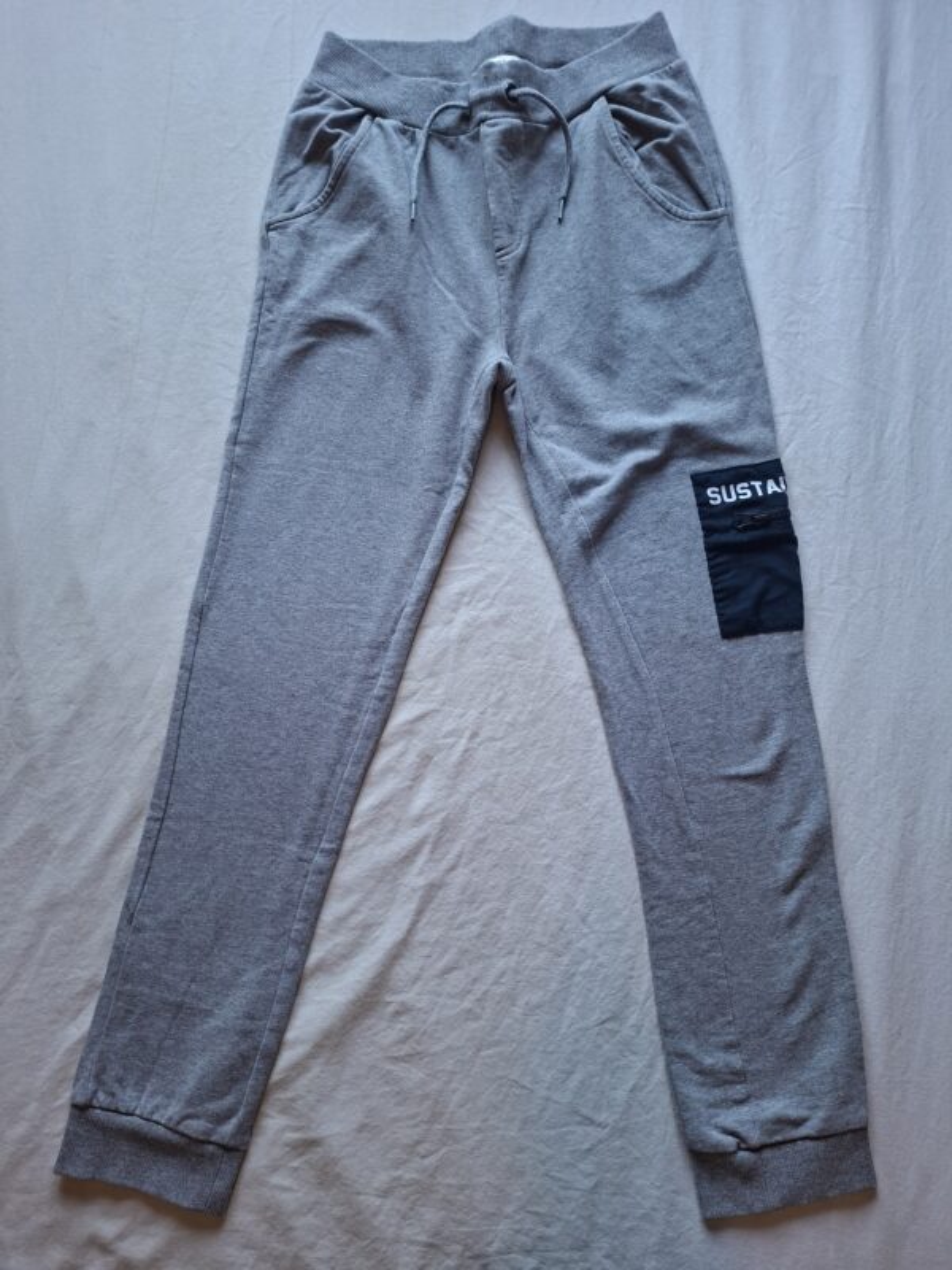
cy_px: 635
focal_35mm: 23
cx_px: 476
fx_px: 843
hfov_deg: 58.9
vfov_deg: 73.9
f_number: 1.8
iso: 250
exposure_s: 1/100
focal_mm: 5.54
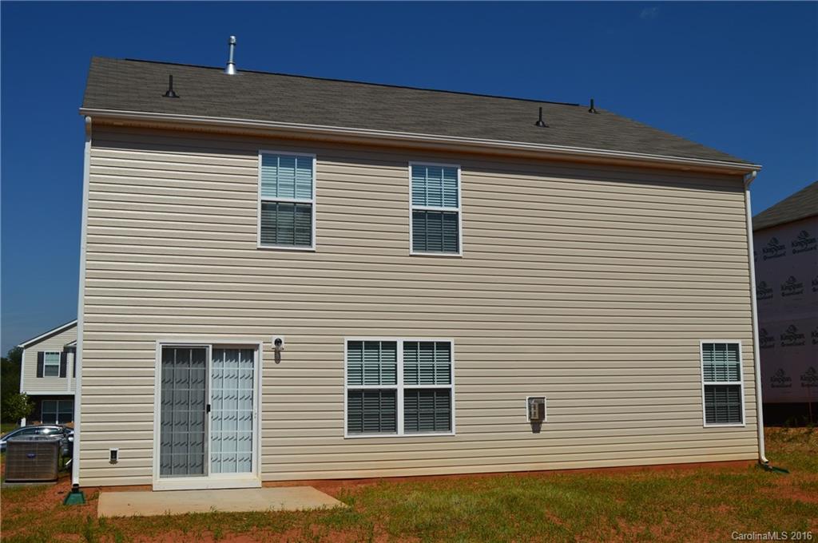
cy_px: 272
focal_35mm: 39
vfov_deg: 34.1
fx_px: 885
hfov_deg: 49.6
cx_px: 409
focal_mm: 26
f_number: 11
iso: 125
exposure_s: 1/500
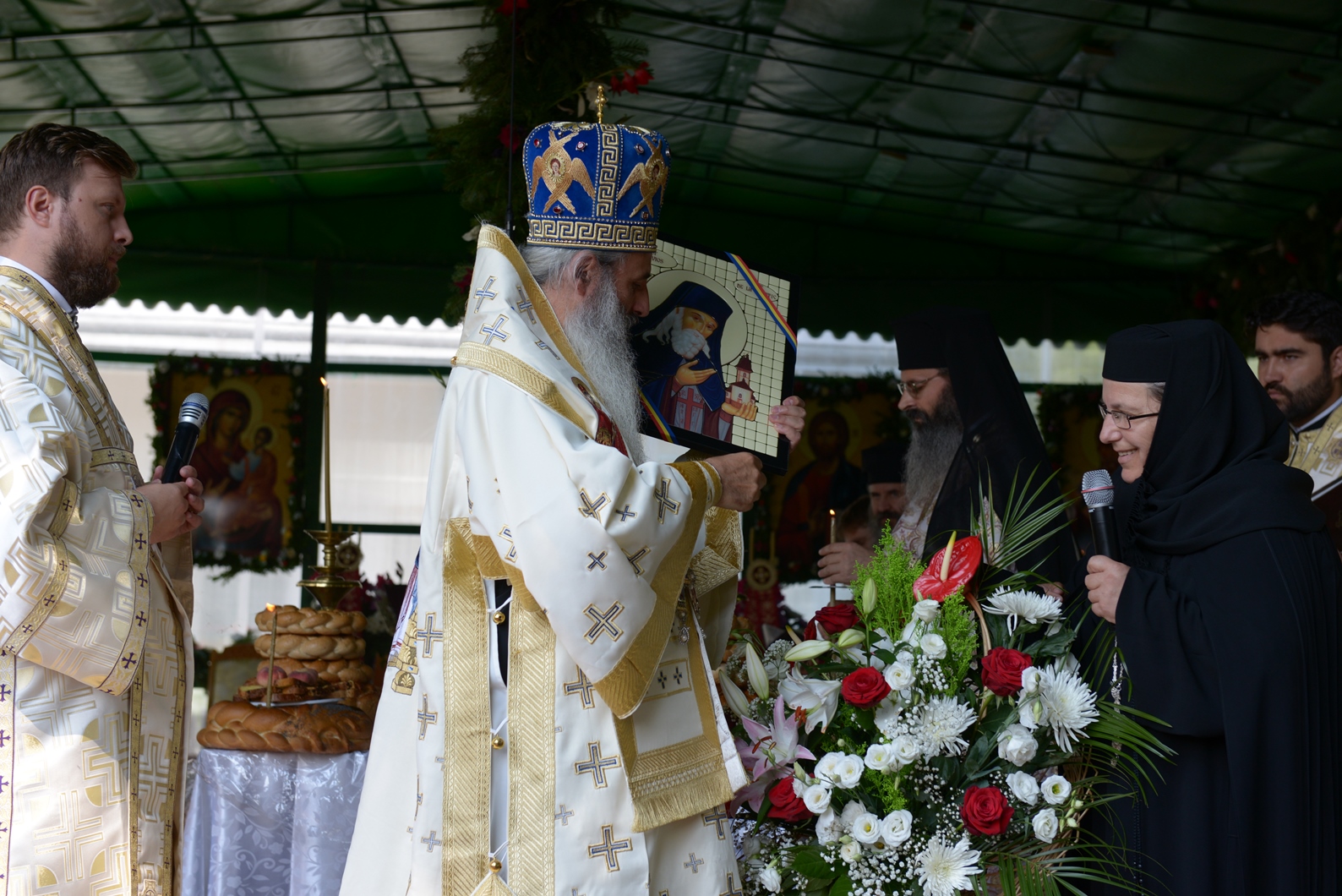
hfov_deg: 28.8
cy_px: 448
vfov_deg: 19.5
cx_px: 671
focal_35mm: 70
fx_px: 2610
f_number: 5
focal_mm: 70
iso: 320
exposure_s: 1/400
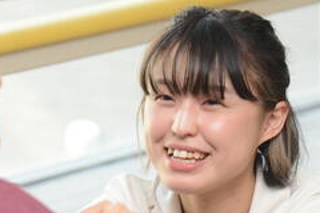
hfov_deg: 6.9
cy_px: 178
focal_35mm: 300
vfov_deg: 4.6
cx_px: 179
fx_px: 2666
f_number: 5
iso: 1250
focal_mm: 120
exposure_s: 1/125
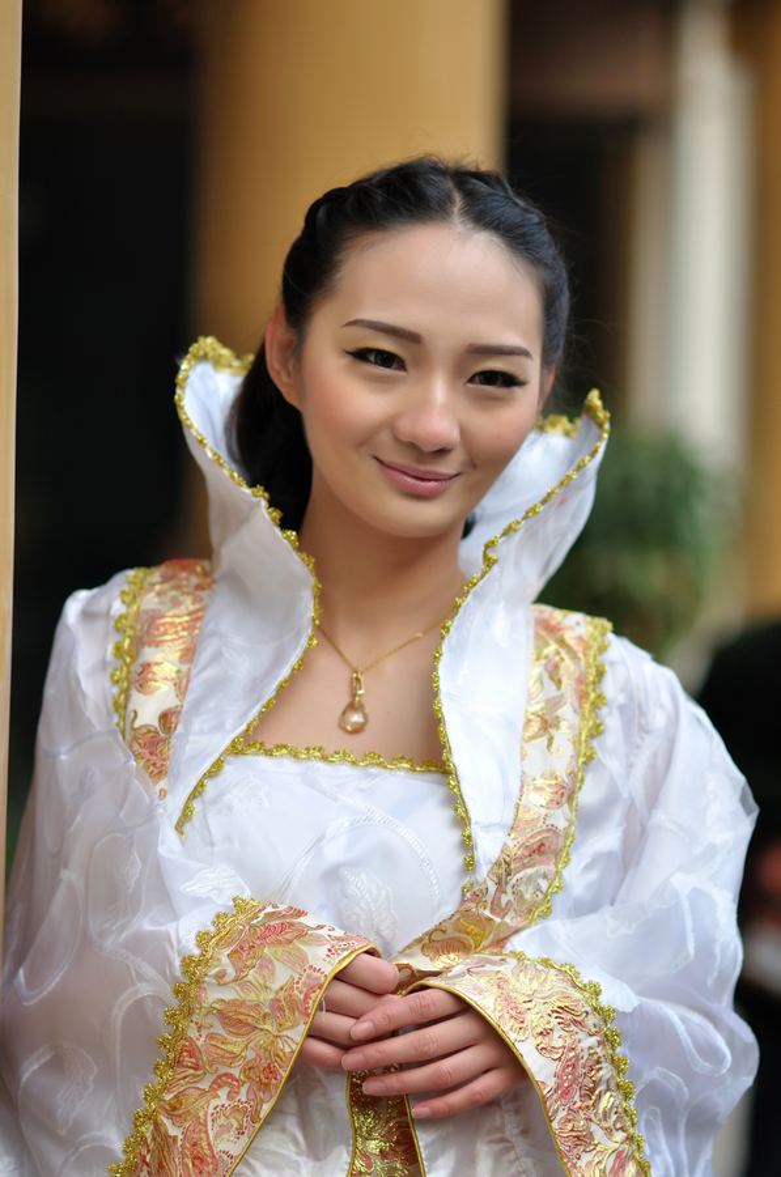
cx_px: 390
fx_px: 4163
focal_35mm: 128
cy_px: 588
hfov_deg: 10.7
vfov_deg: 16.1
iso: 200
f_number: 2.2
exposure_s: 1/640
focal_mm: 85
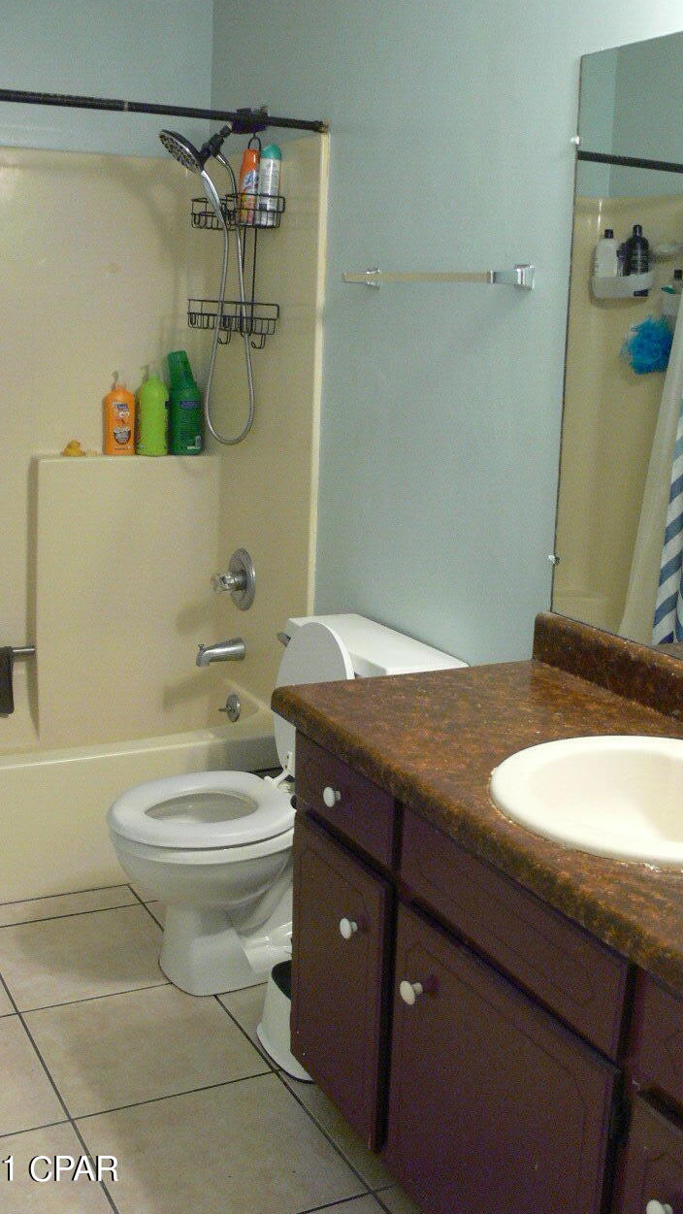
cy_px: 604
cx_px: 380
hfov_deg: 30.4
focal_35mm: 39
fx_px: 1255
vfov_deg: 51.6
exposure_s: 1/13
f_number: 2.8
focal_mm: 7.4
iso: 200
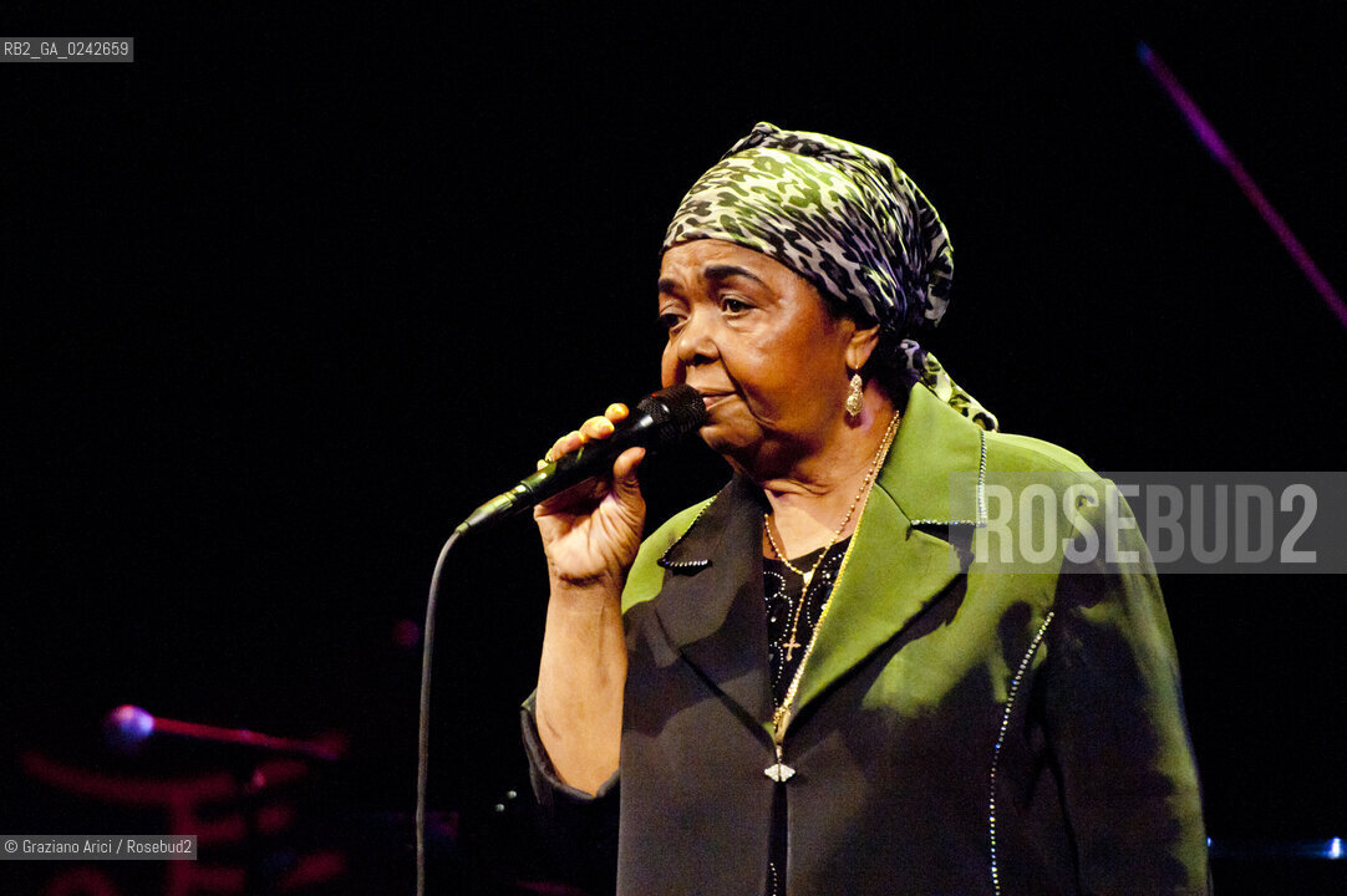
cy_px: 448
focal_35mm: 400
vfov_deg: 3.4
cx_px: 674
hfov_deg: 5.2
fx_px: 14957
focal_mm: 400
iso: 3200
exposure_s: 1/250
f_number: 5.6
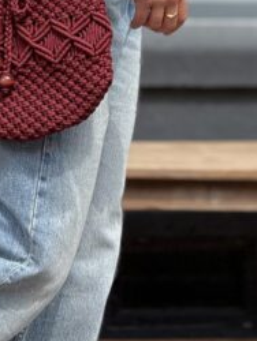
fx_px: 3795
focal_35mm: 384
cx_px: 146
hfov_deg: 3.9
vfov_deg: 5.1
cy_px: -203
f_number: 2.8
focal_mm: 15.66
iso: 64
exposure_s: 1/407
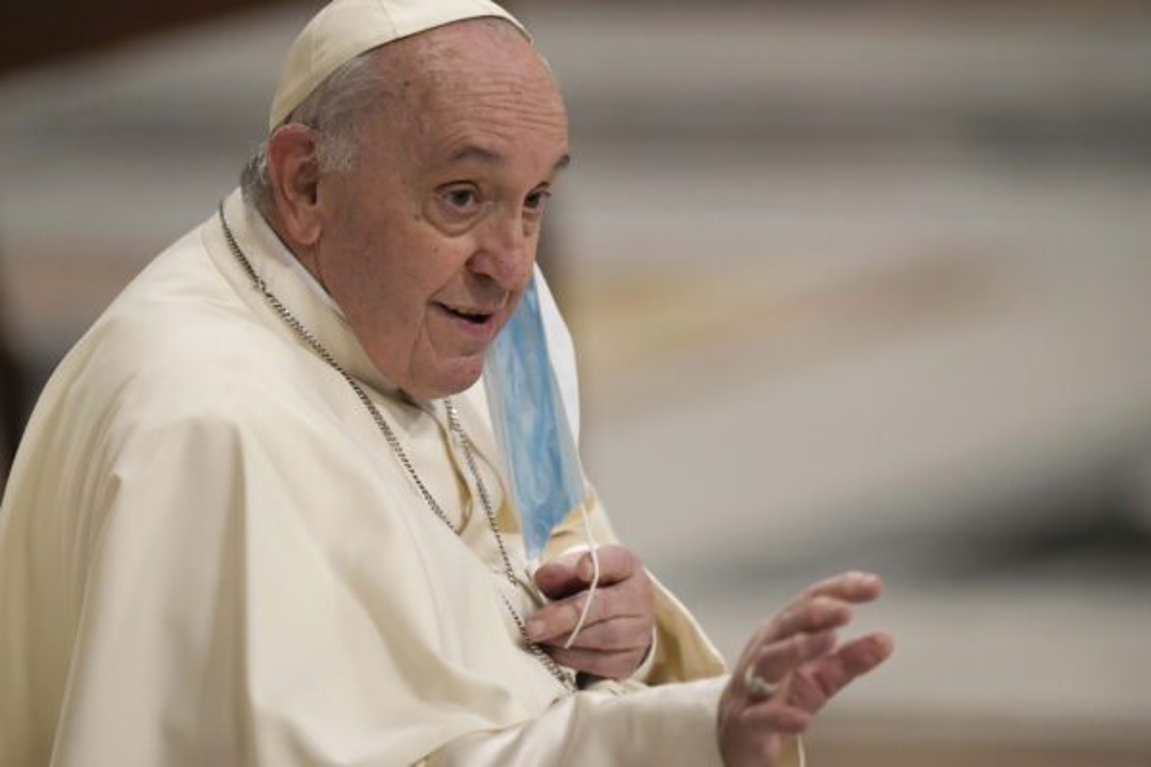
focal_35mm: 560
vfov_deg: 2.5
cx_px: 576
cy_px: 384
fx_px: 17903
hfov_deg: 3.7
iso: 3200
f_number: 4
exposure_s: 1/400
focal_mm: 560
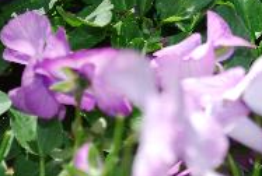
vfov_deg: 7.9
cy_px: 57
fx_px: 1286
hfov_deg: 11.5
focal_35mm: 176
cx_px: 256
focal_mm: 55
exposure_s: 1/200
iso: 100
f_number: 5.6
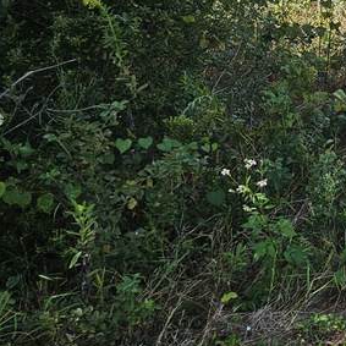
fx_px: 1040
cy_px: -42
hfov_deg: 15.6
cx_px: 663
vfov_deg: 18.1
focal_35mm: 92
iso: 25
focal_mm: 5.4
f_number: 1.8
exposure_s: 1/1019
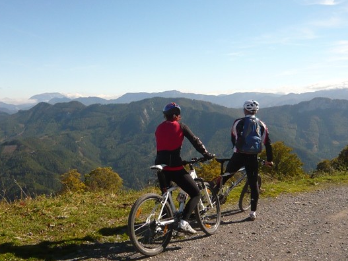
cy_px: 110
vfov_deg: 41.7
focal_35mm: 34
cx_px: 149
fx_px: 342
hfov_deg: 53.8
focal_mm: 4.6
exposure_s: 1/320
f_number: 8
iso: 200
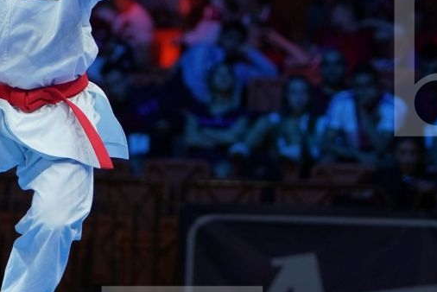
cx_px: 182
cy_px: 58
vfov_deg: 3.5
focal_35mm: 391
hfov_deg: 5.3
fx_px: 4749
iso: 640
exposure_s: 1/500
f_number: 2.8
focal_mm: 110
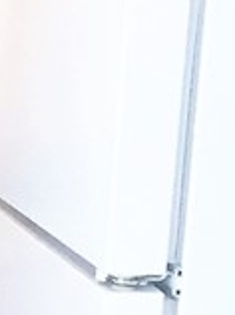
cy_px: 269
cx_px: -422
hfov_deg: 7.2
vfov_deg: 10.5
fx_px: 1706
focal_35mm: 188
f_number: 2.2
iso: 200
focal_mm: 4.15
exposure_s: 1/30
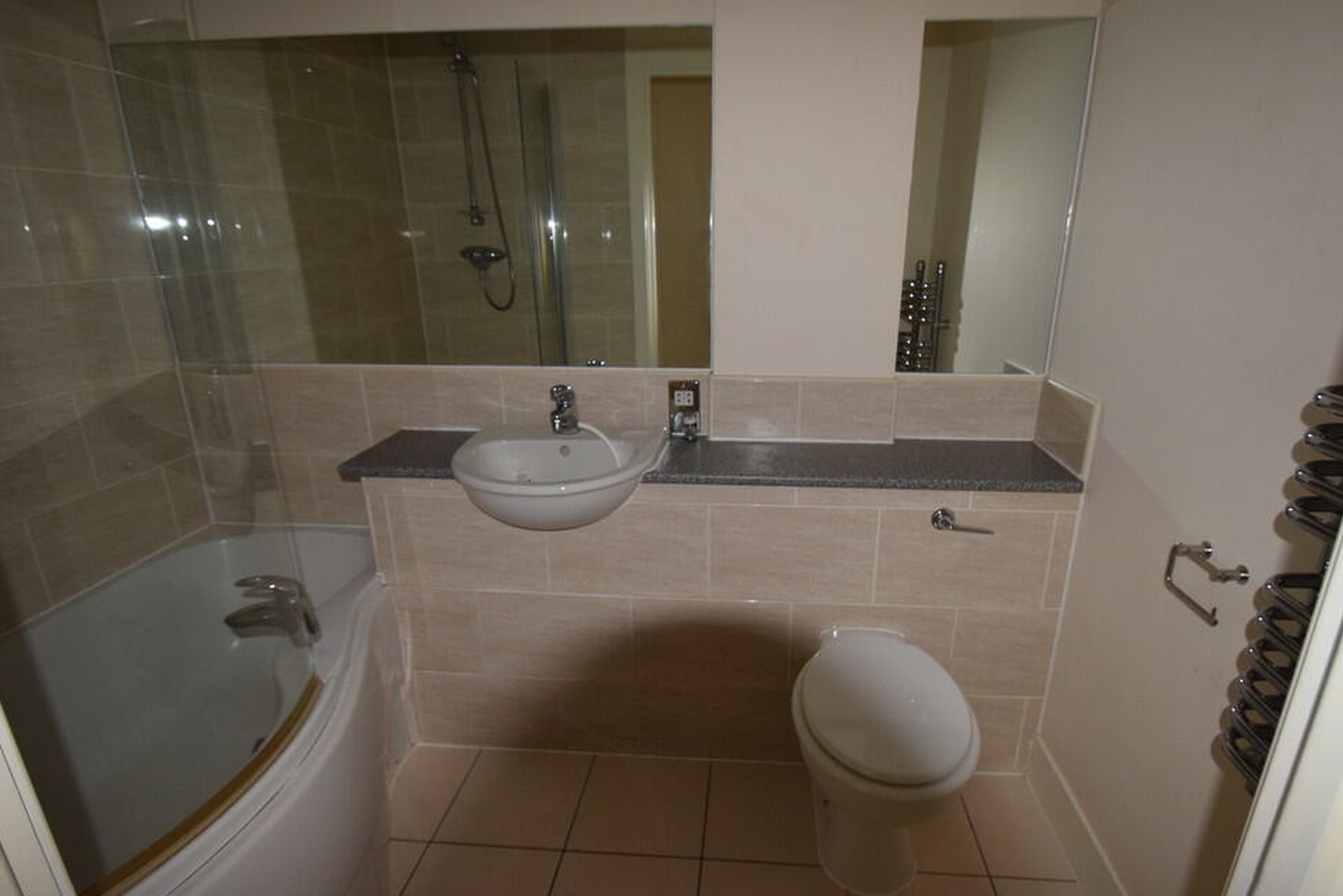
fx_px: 654
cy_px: 465
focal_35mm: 18
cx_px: 709
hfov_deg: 91.4
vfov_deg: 68.8
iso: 1400
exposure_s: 1/60
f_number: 3.5
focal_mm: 11
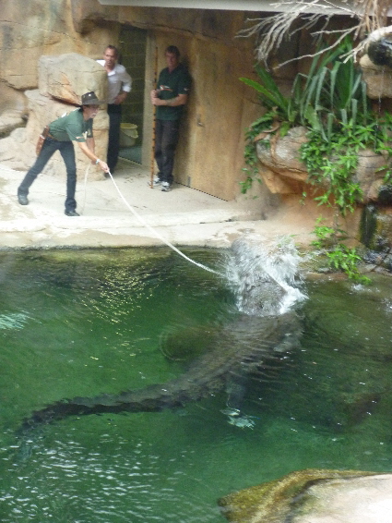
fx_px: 1207
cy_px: 262
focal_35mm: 80
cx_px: 196
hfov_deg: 18.4
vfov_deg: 24.4
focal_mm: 14.3
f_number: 5.6
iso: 400
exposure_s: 1/30
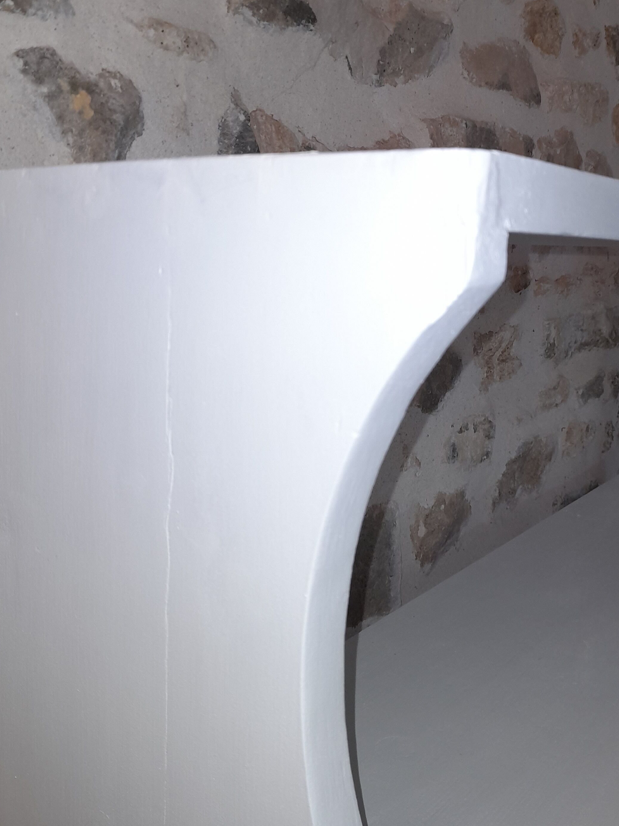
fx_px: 858
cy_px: 337
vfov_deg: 51.1
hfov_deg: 39.6
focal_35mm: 36
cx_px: 332
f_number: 2
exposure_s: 1/50
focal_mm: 4.6
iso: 50
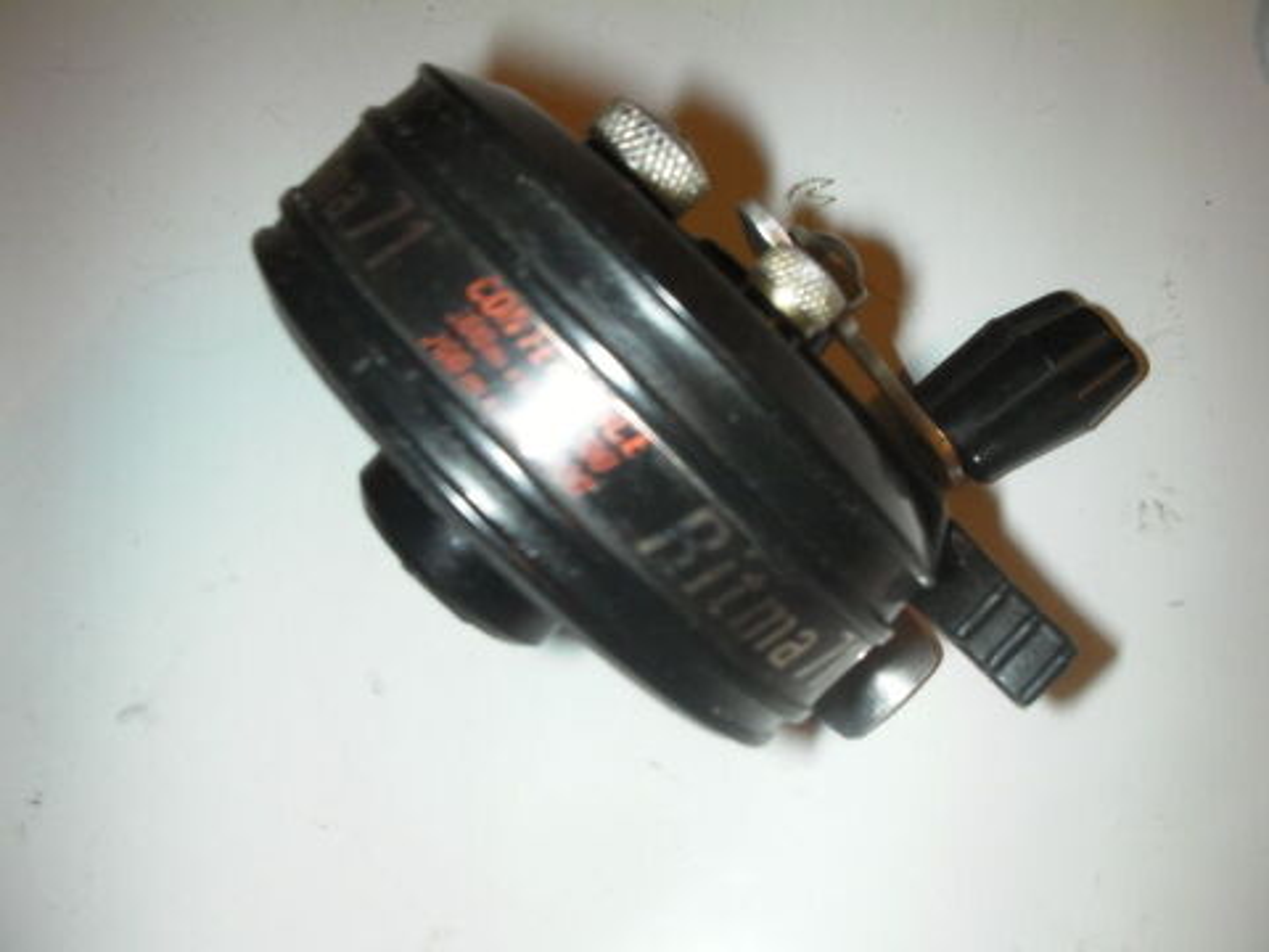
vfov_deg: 37.7
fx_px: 1393
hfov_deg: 49.0
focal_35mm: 38
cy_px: 476
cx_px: 634
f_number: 5.6
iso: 200
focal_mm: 6.3
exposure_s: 1/30
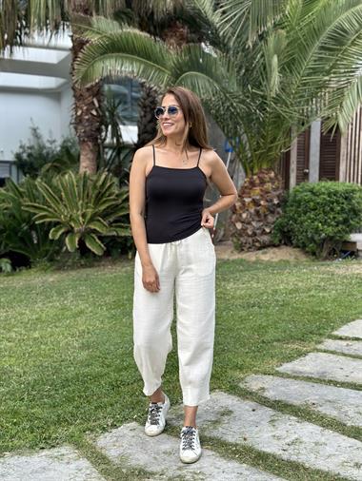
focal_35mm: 48
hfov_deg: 30.3
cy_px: 240
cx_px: 181
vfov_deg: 39.6
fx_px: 669
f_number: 1.78
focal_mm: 6.86
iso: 80
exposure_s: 1/516
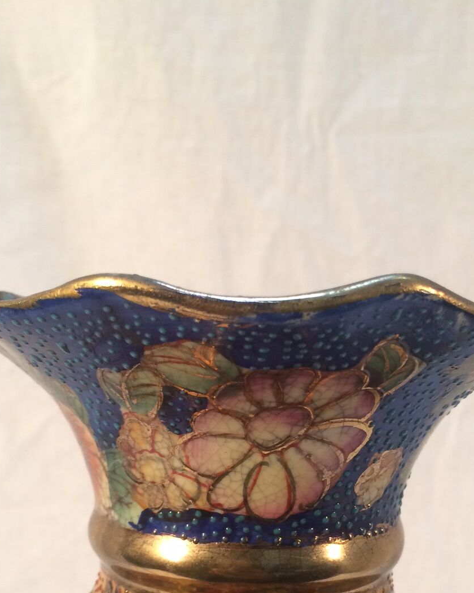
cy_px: 450
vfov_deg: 40.7
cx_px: 256
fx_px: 772
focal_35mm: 44
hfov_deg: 34.1
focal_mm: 4.15
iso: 64
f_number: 2.2
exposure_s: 1/33
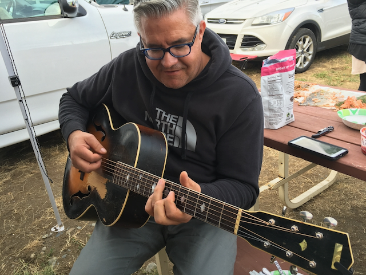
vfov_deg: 48.2
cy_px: 138
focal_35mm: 29
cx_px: 183
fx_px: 307
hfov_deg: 61.7
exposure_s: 1/155
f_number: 2.2
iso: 25
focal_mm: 4.15
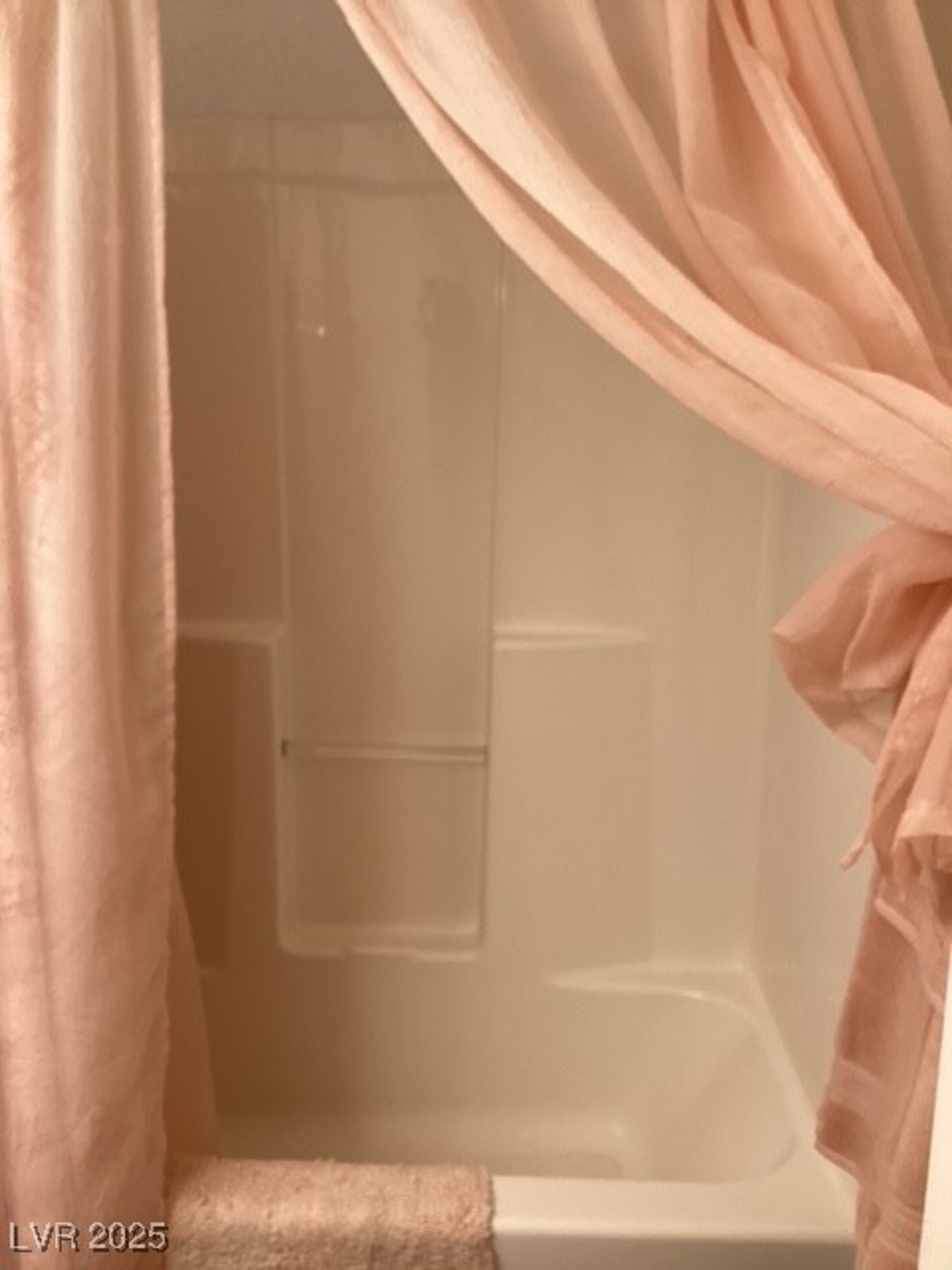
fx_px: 1137
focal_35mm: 31
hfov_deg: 45.4
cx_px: 476
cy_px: 635
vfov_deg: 58.4
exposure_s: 1/60
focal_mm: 3.3
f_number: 2.4
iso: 80
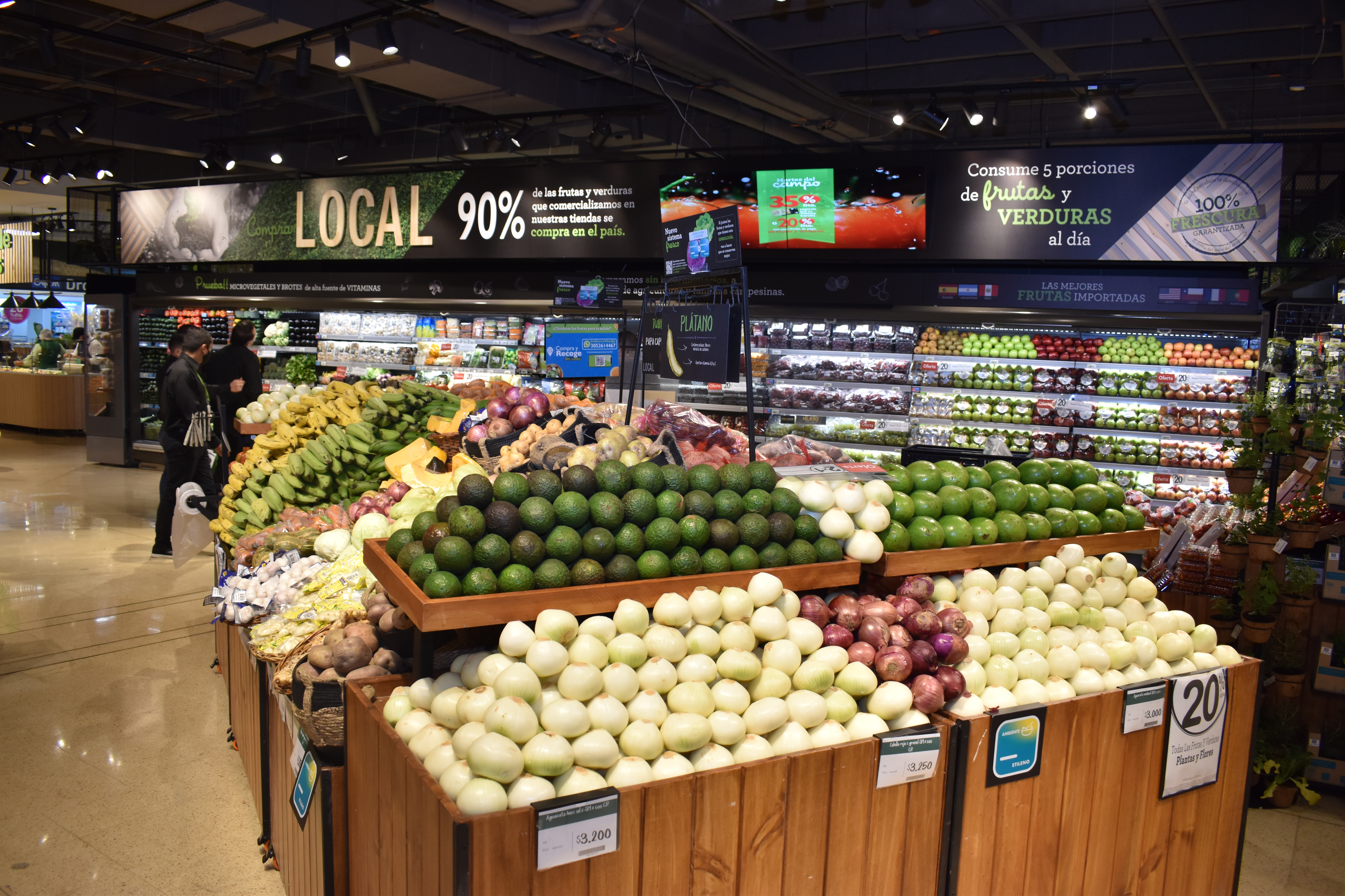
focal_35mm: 27
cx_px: 672
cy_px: 448
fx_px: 1009
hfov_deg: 67.4
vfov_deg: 47.9
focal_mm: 18
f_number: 4.5
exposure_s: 1/100
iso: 500
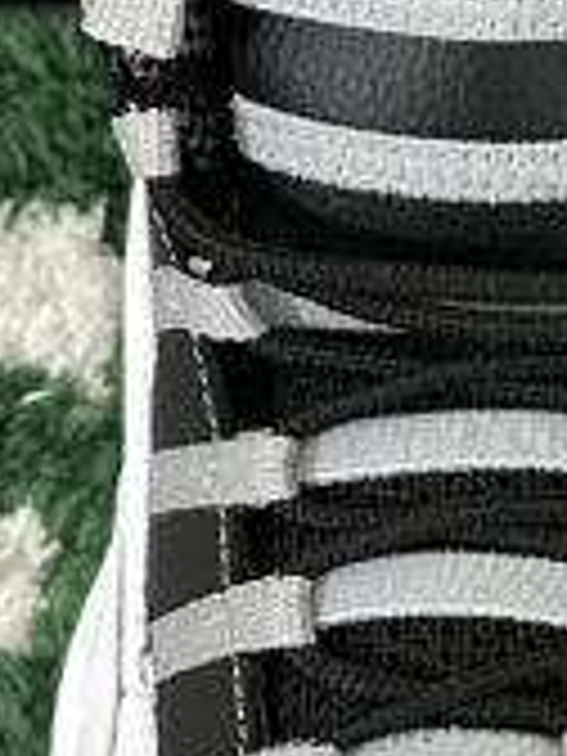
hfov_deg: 9.8
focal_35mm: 146
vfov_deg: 13.4
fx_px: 3189
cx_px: 900
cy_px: 122
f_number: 1.78
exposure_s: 1/50
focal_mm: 6.86
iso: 320
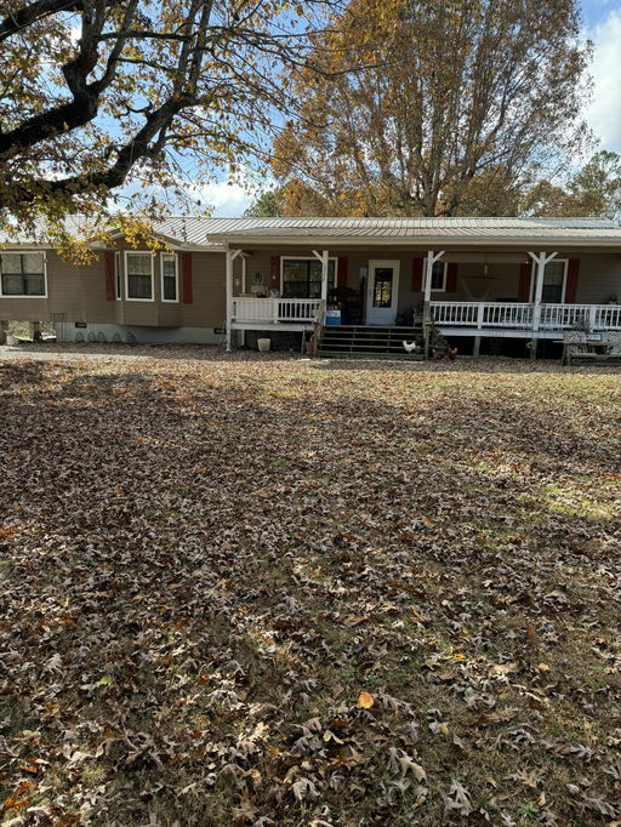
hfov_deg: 56.8
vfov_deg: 71.6
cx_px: 310
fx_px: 574
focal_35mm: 24
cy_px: 414
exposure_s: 1/1250
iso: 100
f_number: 1.78
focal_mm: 6.76
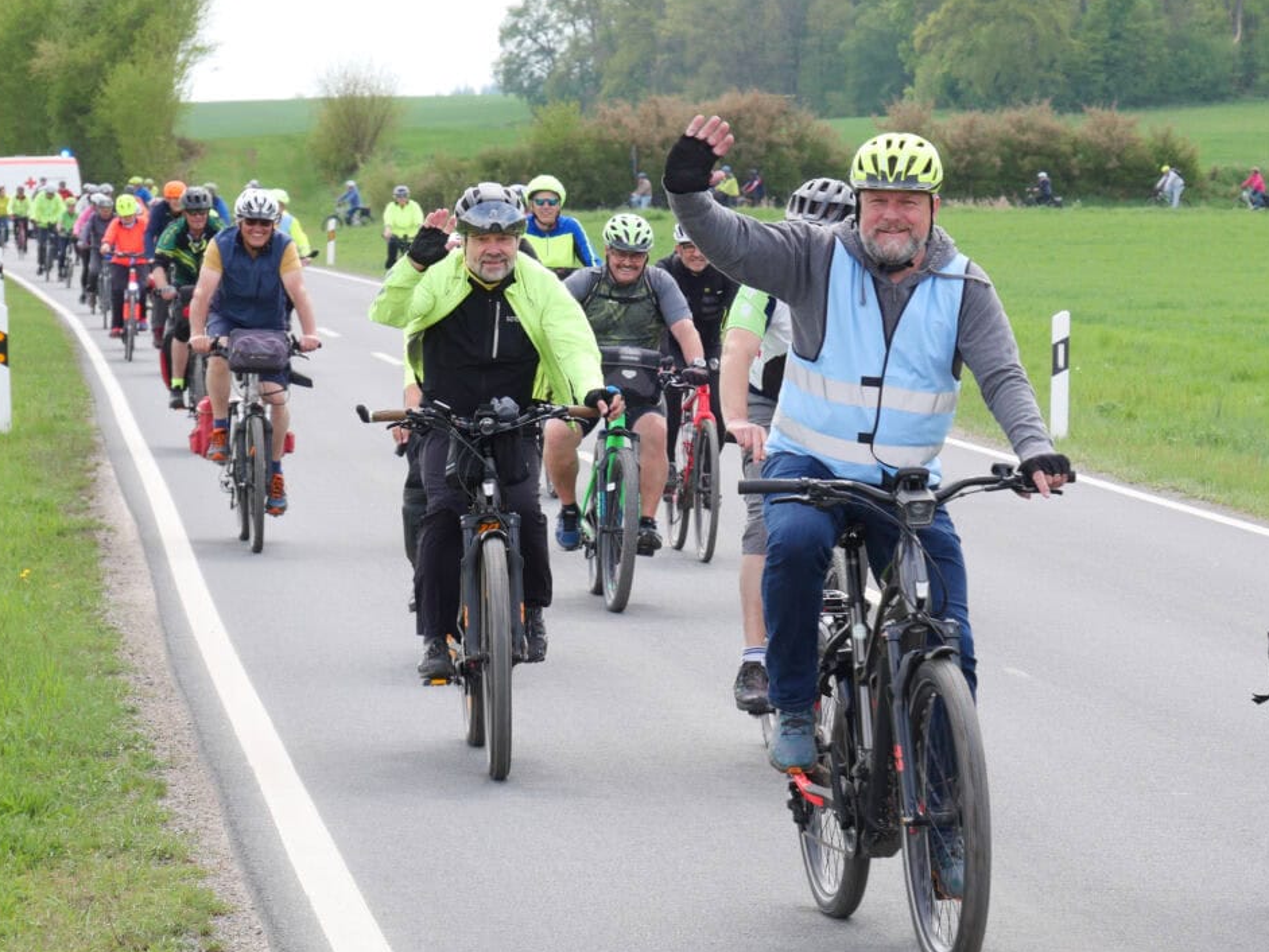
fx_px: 5977
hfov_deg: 12.1
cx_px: 823
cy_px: 396
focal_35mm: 163
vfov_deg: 9.1
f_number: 6.3
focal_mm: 60
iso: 200
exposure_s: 1/250
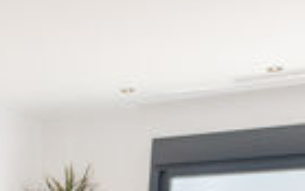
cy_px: 371
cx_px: -168
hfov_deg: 20.3
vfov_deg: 13.3
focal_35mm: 86
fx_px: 715
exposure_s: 1/200
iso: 400
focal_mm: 8
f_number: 4.5
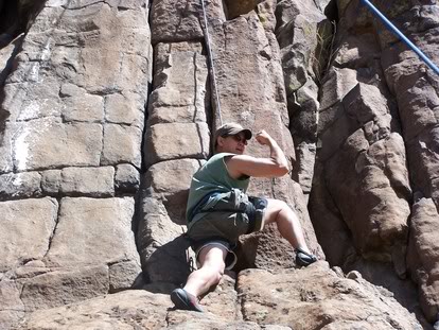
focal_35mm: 94
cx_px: 220
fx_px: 1193
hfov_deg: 20.9
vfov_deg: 15.7
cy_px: 165
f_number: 3.2
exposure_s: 1/500
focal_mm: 15.6
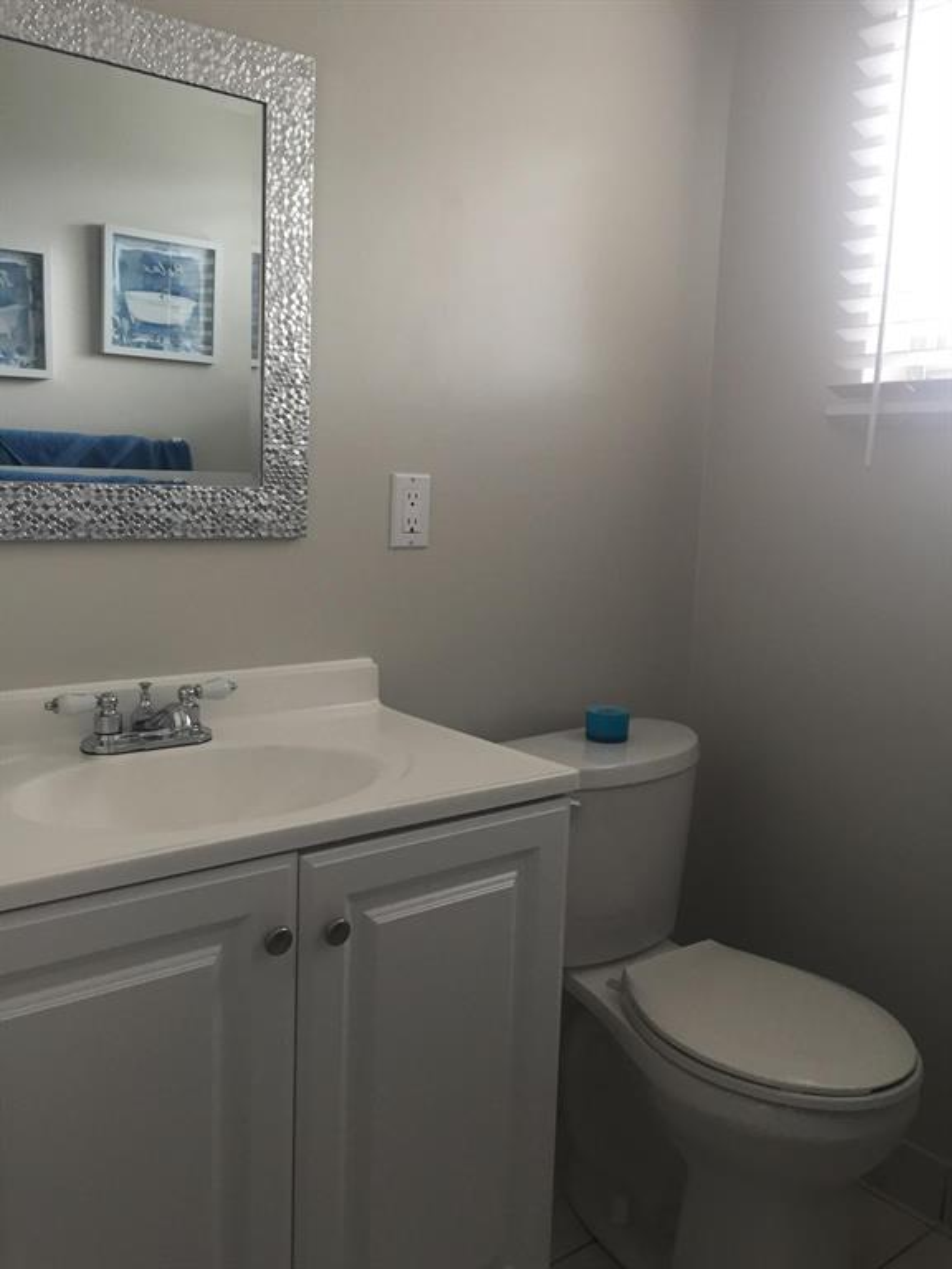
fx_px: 1063
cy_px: 634
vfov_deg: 61.7
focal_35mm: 29
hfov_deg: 48.2
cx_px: 476
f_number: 2.2
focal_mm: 4.15
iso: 64
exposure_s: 1/30
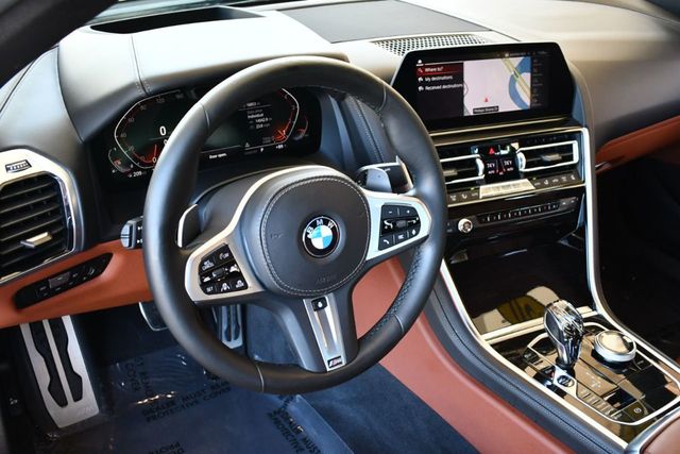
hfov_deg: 53.1
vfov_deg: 36.9
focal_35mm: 36
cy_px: 227
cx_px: 340
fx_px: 680
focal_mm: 18
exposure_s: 1/160
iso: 800
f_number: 3.5
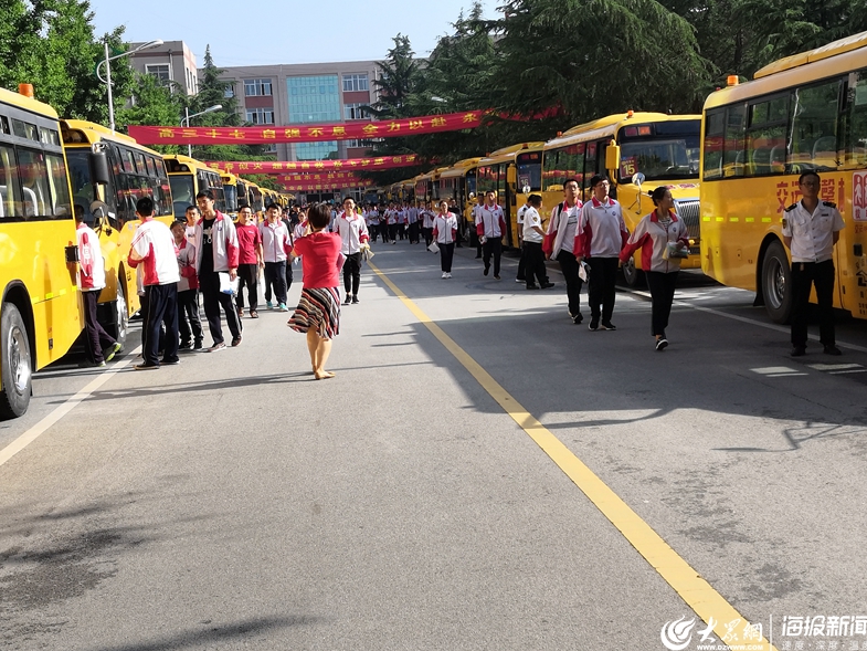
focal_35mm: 53
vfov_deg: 27.5
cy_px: 325
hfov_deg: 36.2
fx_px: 1328
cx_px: 440
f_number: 2.2
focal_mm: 3.81
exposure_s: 1/620
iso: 50
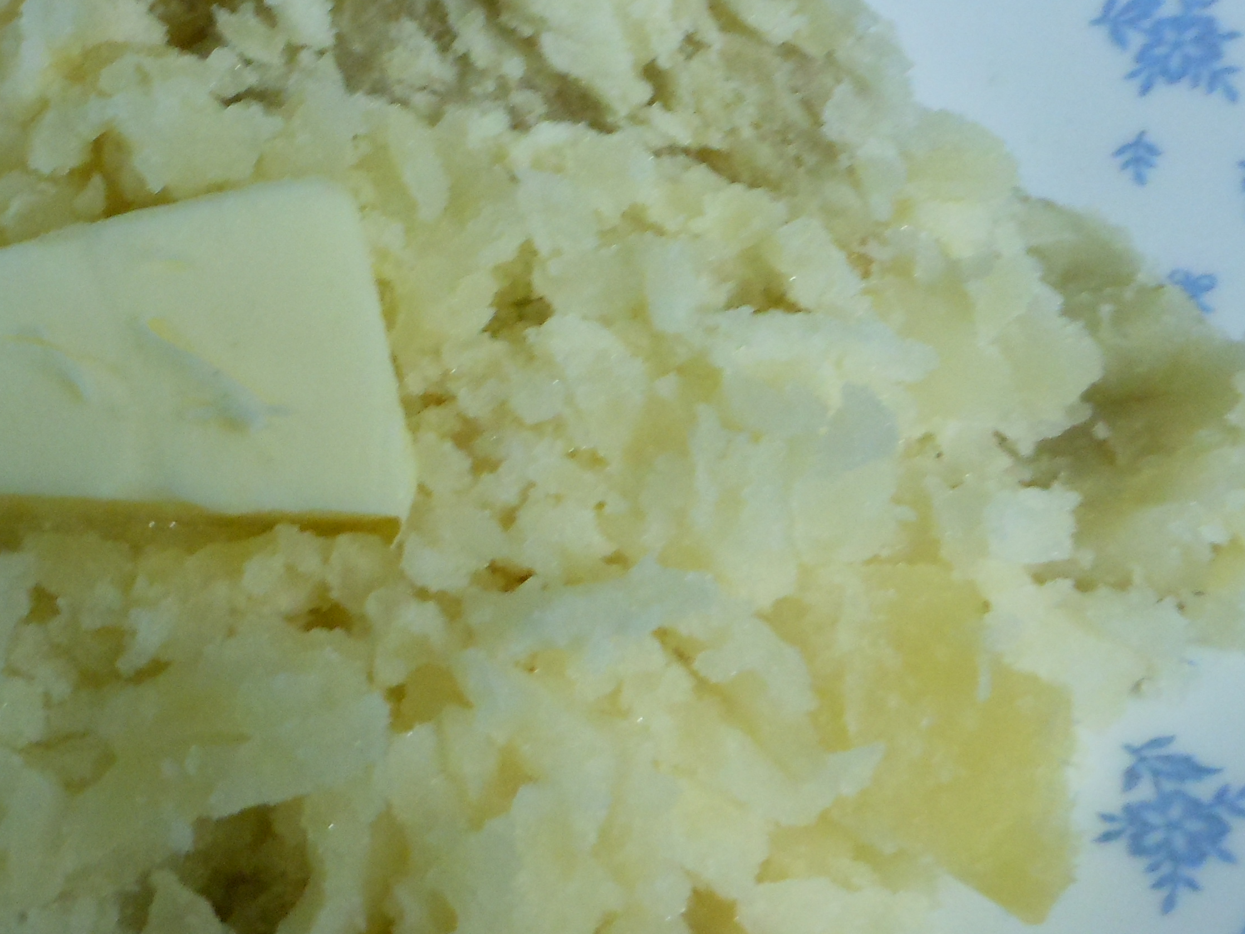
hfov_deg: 27.6
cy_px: 336
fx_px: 2446
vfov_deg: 21.6
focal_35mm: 68
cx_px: 154
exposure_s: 1/10
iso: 400
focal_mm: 5.9
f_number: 4
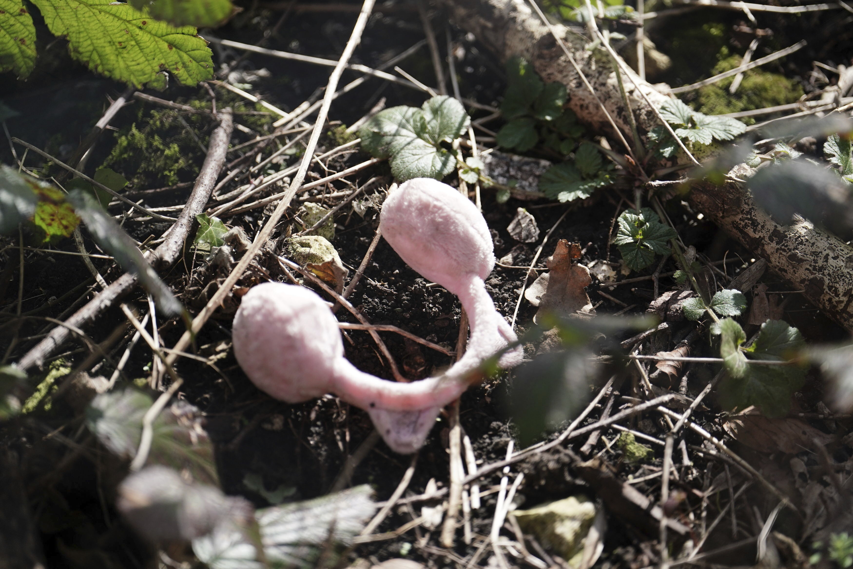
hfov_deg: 12.5
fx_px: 3909
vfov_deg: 8.3
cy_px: 284
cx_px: 426
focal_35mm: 165
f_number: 2.8
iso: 500
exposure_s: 1/3200
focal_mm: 165
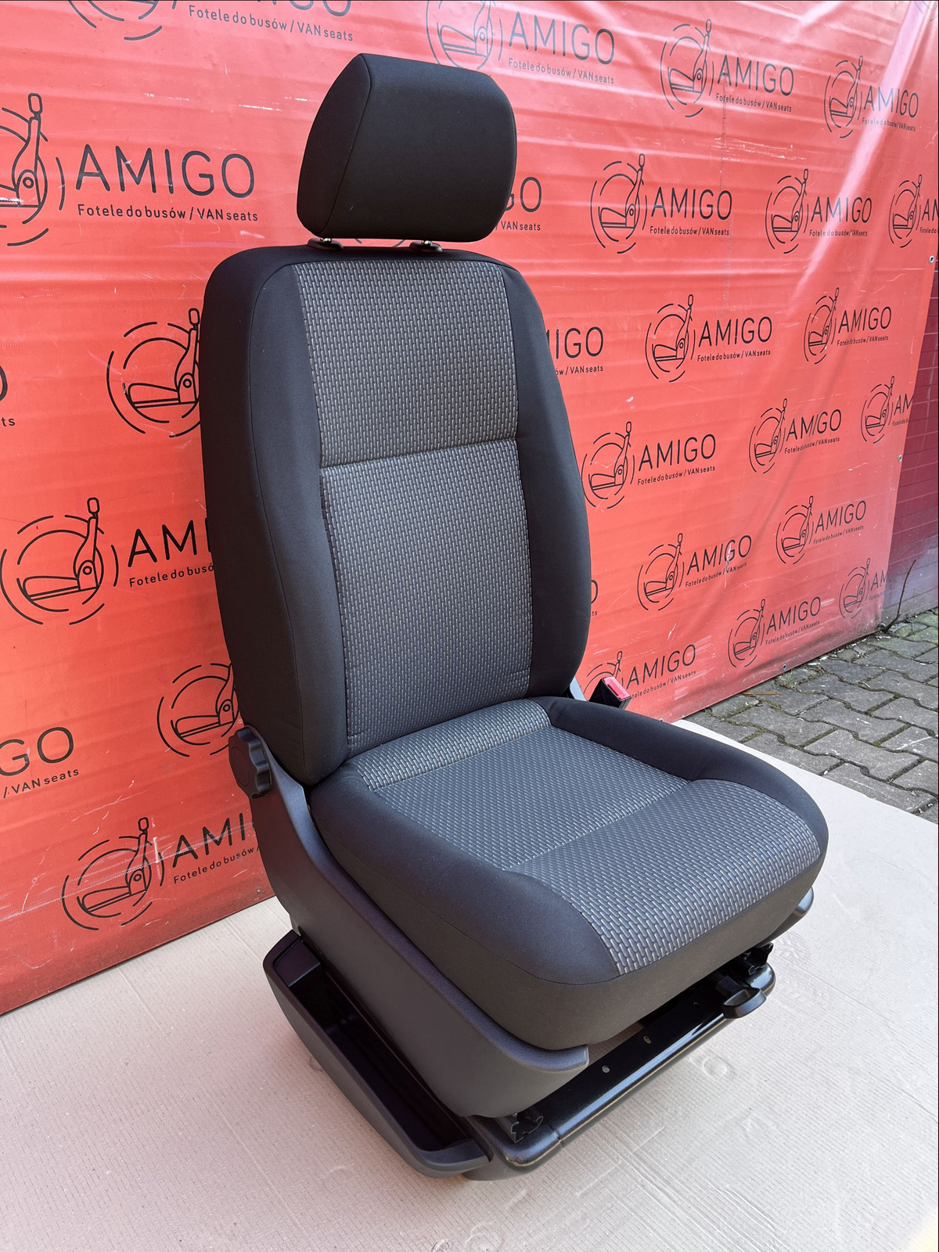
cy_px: 626
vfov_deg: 67.3
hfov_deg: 53.1
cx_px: 470
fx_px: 940
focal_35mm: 26
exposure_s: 1/122
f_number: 1.6
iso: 50
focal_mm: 5.1
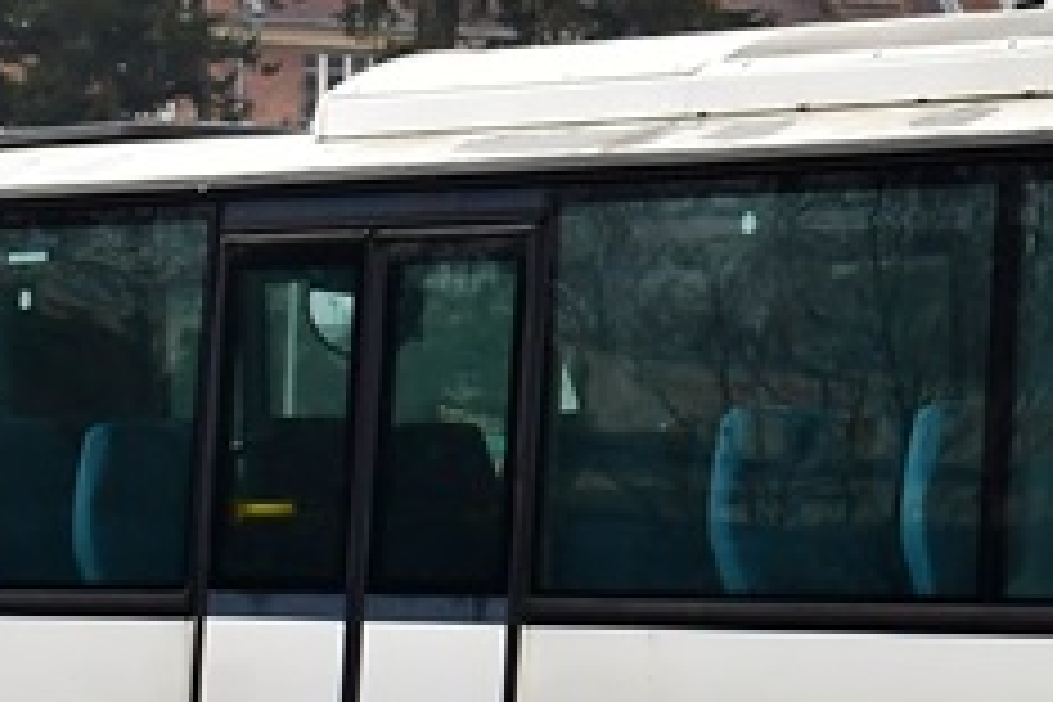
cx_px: 1840
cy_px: 61
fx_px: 7195
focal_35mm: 246
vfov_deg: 5.6
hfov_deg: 8.1
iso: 500
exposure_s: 1/400
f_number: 7.1
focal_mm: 32
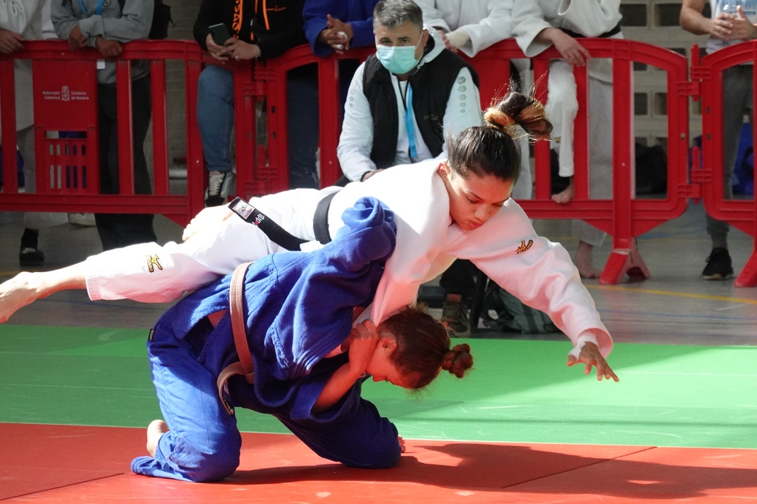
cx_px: 352
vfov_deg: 6.4
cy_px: 247
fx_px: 4498
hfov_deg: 9.6
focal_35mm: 214
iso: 2500
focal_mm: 65.97
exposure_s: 1/800
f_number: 4.5
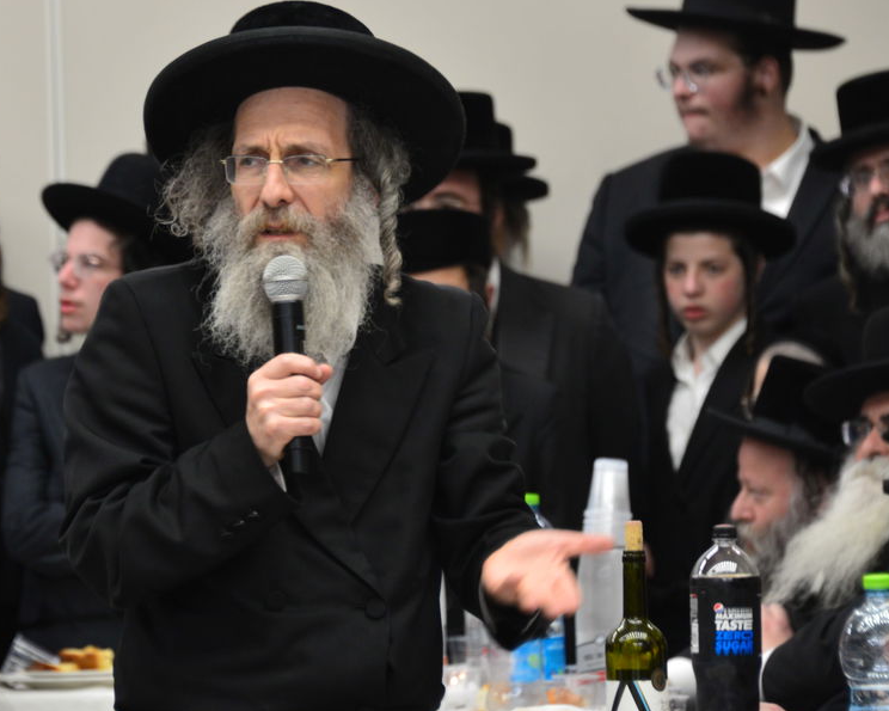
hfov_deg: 5.2
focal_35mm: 371
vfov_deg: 4.2
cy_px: 344
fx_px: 9760
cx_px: 302
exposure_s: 1/100
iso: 1000
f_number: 5.6
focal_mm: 210
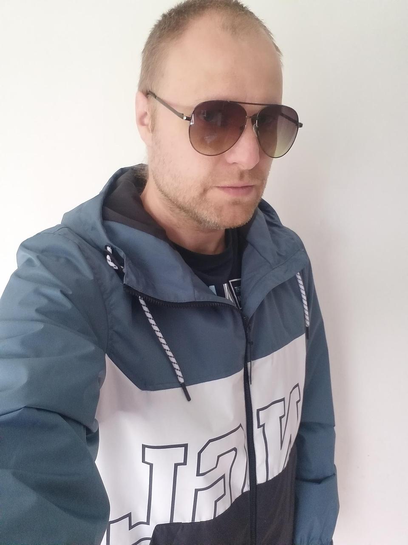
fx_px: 424
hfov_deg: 51.4
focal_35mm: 27
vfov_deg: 65.3
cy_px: 272
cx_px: 204
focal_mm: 3.6
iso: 250
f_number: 1.9
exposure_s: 1/50
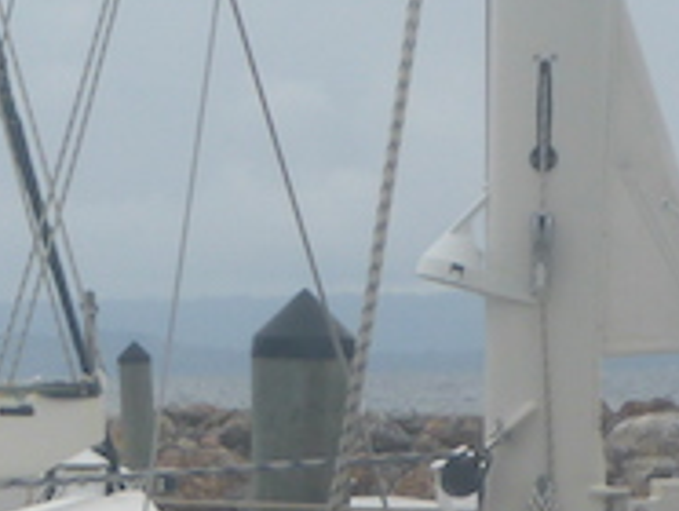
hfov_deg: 4.6
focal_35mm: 430
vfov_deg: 3.4
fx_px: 8445
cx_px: -347
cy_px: 869
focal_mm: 16.6
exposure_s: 1/250
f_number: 5.7
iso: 100
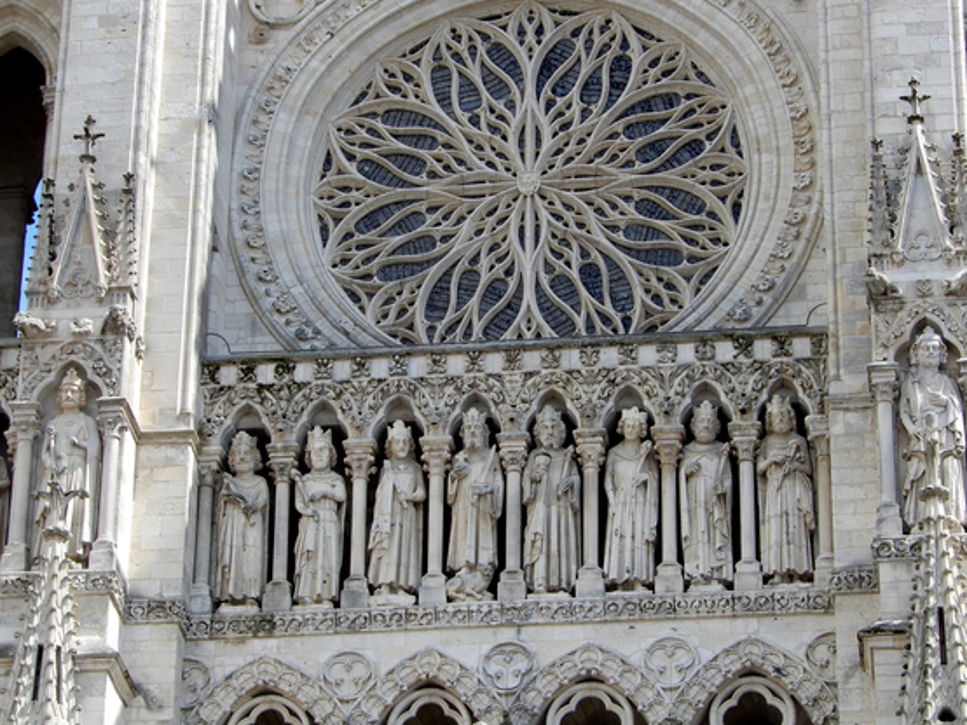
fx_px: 3630
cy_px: 374
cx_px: 484
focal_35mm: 130
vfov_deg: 11.4
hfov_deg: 15.2
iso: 80
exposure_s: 1/250
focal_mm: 21.4
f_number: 5.6
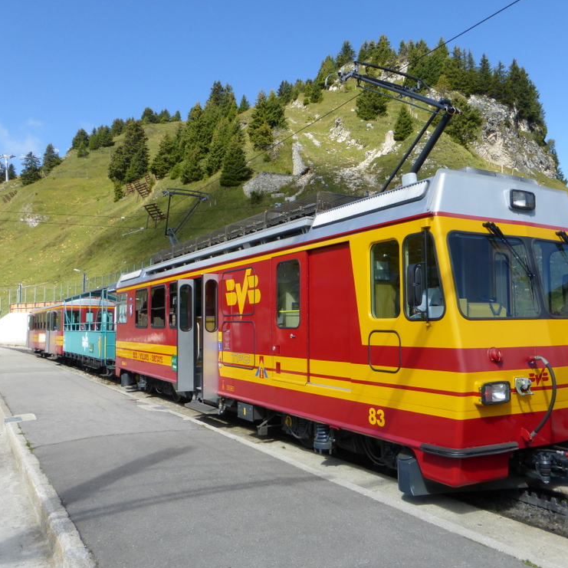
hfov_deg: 52.3
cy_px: 282
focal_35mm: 31
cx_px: 332
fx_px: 575
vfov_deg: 52.5
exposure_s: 1/500
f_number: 4
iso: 100
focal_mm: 4.4
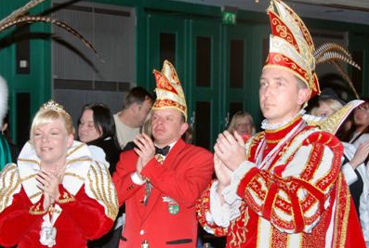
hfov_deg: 17.6
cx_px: 170
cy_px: 175
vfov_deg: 11.9
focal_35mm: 116
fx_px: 1192
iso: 400
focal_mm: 48
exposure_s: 1/60
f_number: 5.6
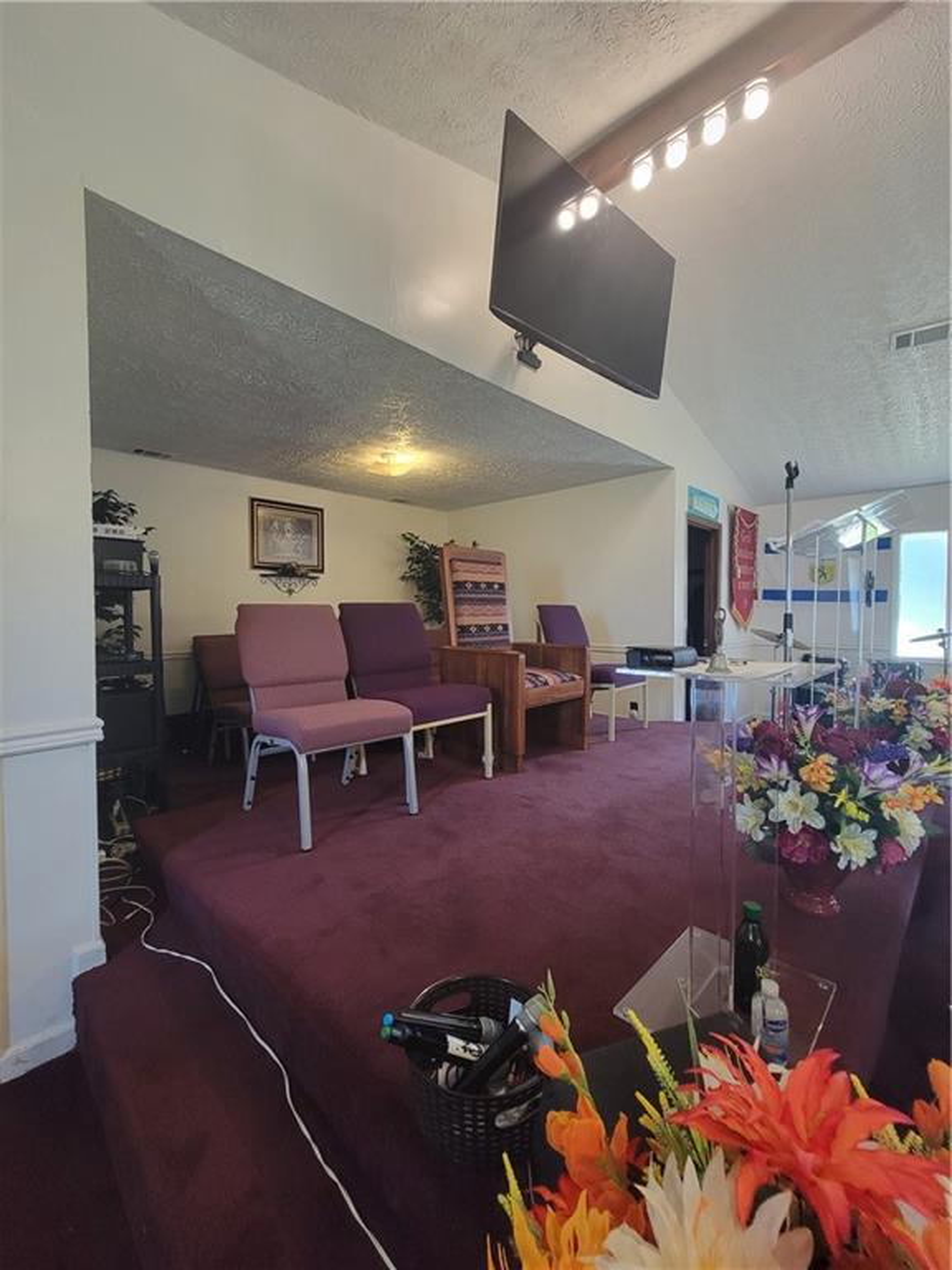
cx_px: 476
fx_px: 477
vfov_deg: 106.2
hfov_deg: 89.9
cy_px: 635
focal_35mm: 13
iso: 400
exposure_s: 1/60
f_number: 2.2
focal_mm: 2.2
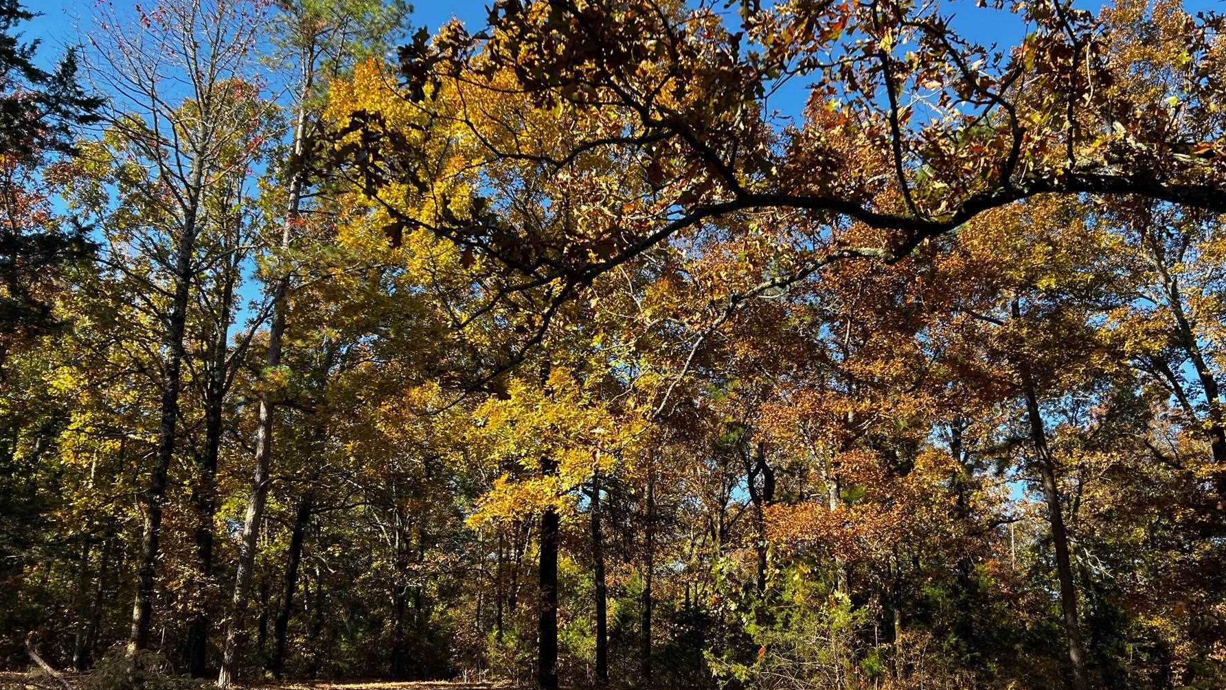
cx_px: 661
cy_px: 414
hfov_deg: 60.9
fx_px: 1040
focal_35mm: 32
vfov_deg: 36.5
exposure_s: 1/846
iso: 50
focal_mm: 5.7
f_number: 1.5
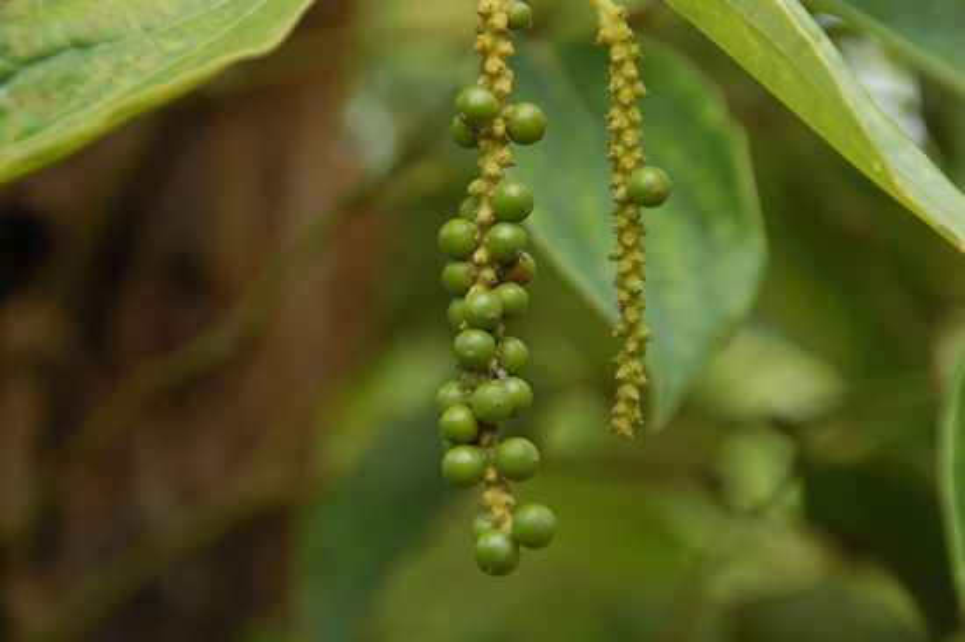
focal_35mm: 138
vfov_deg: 9.9
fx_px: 3697
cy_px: 321
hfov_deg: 14.9
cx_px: 482
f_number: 5.6
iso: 200
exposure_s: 1/80
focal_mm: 92
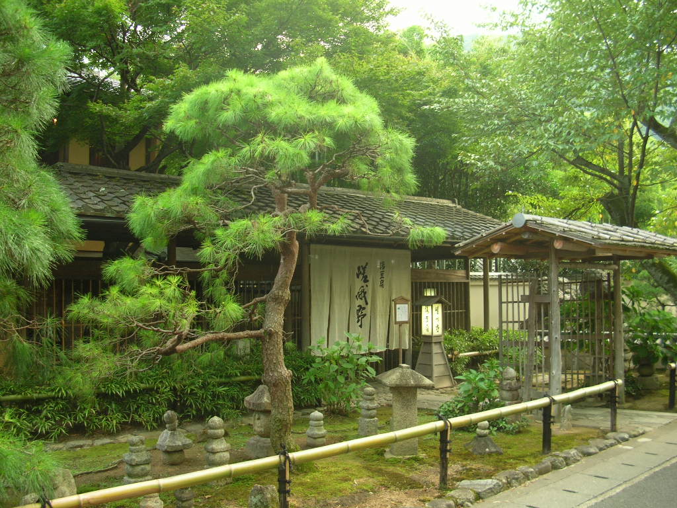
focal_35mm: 35
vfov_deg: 40.7
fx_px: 685
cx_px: 338
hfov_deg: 52.6
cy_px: 254
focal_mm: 5.8
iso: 50
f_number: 2.8
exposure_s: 1/25.5
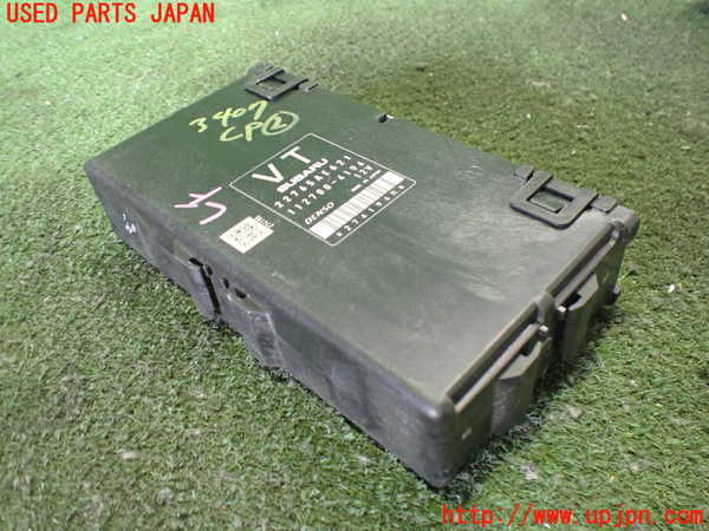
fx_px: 614
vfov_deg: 46.8
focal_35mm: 30
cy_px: 266
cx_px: 354
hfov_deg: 60.0
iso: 1000
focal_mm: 5.4
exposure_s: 1/30
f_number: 2.3
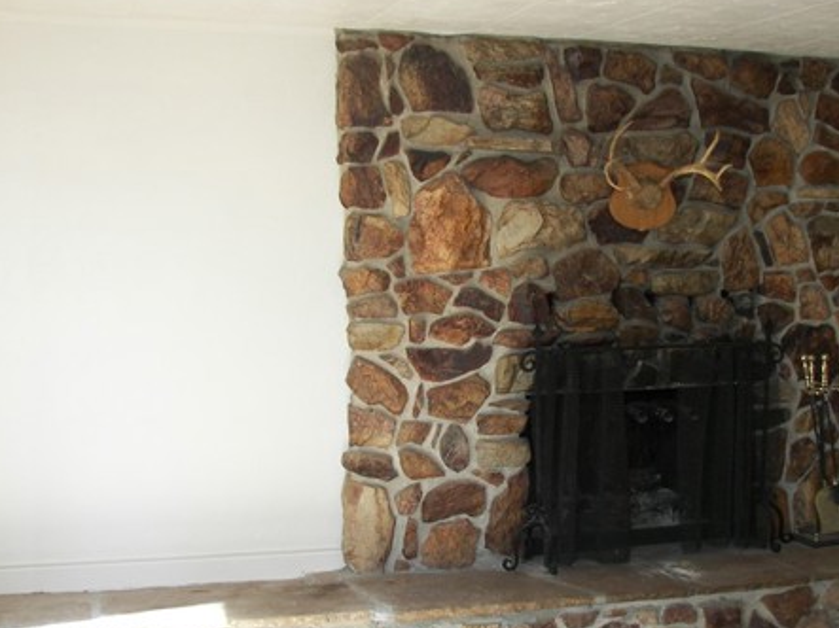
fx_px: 1260
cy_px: 397
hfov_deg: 36.8
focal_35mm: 52
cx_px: 475
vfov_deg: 27.9
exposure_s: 1/40
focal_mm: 6
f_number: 2.8
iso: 50
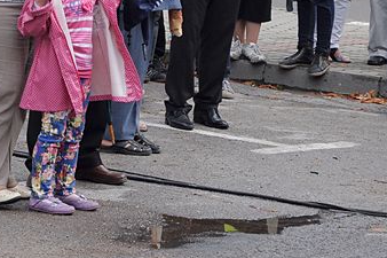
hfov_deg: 8.7
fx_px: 2514
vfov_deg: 5.8
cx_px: -6
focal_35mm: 234
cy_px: -13
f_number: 8
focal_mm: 62
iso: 500
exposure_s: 1/250
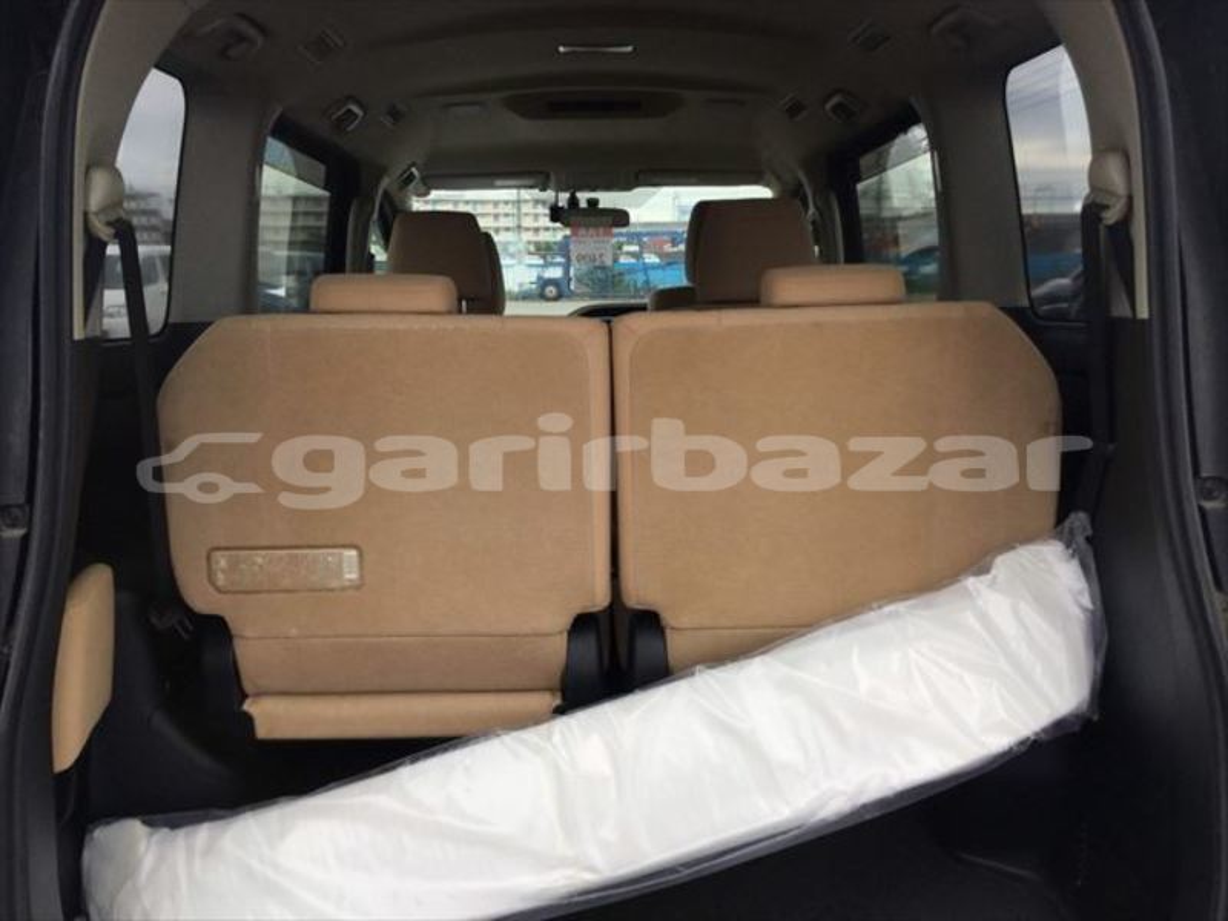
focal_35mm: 31
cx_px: 614
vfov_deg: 45.4
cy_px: 460
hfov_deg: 58.4
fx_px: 1100
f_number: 2.4
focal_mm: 3.3
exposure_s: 1/268
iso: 25
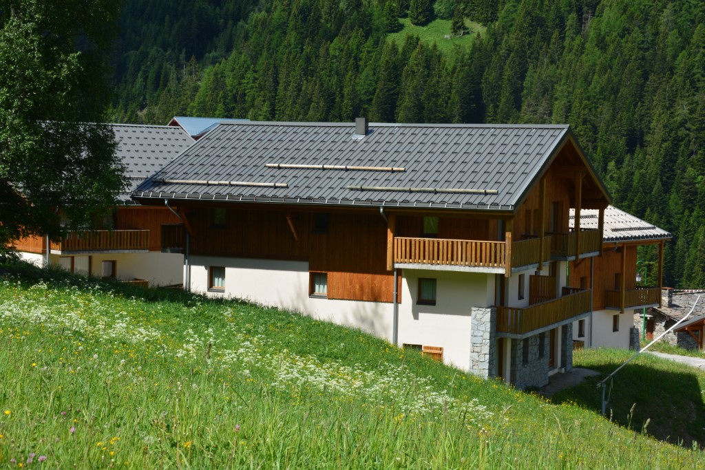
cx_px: 352
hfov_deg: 27.0
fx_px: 1469
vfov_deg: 18.2
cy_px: 235
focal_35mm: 75
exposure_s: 1/125
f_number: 11
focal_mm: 50
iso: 125
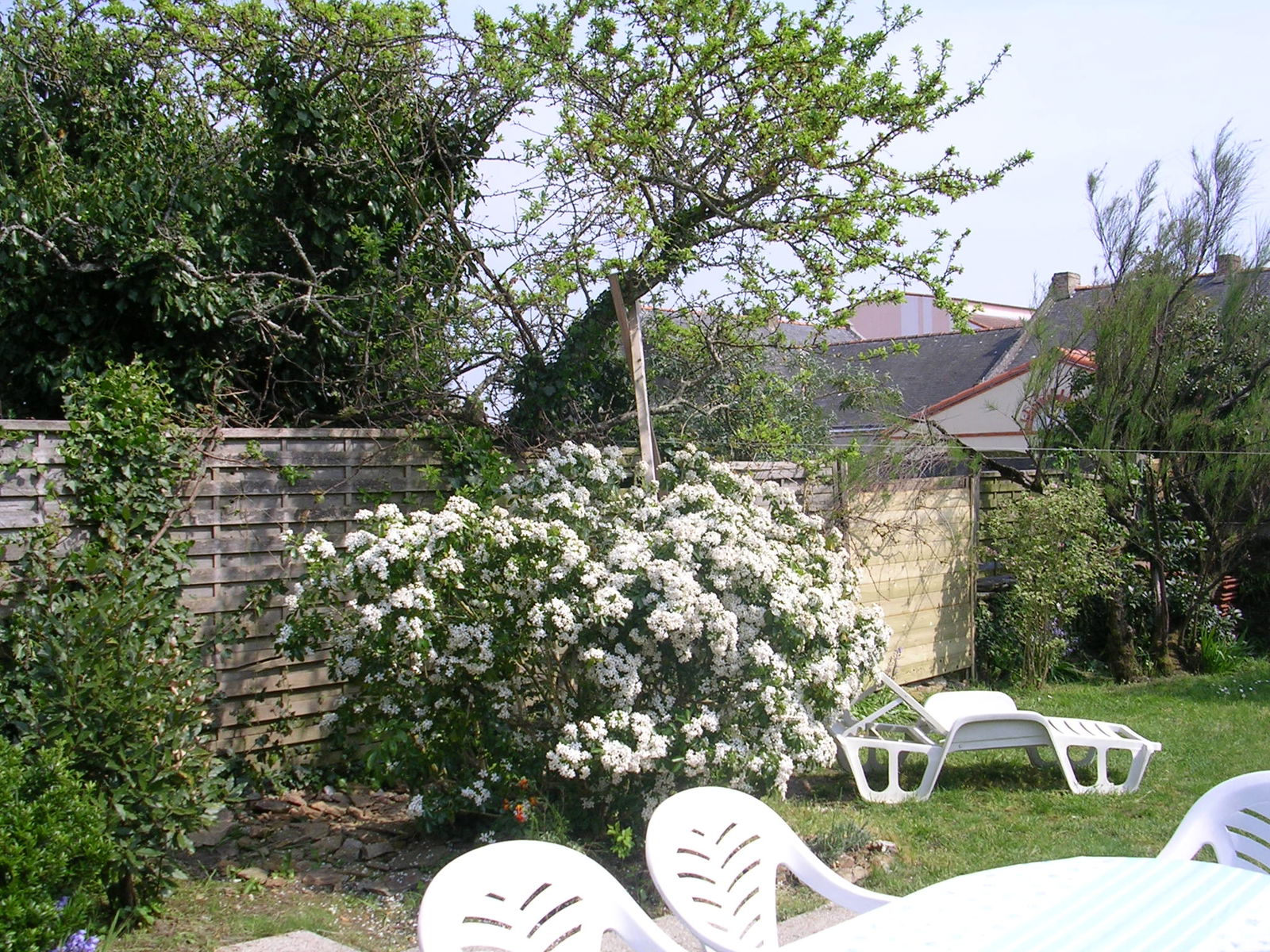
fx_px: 1394
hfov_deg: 49.0
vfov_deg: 37.7
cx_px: 635
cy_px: 476
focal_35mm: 38
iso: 50
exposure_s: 1/242
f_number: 5.6
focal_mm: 5.8
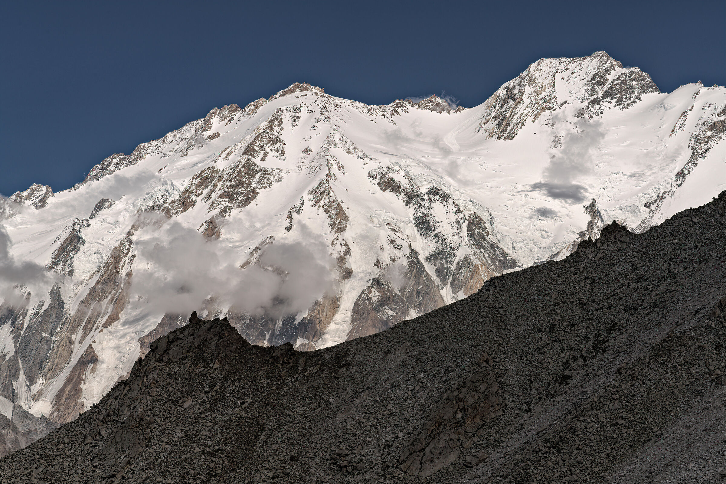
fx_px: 2117
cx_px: 363
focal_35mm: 105
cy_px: 242
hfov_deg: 19.5
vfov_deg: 13.0
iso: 100
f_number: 16
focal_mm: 105
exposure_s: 1/250
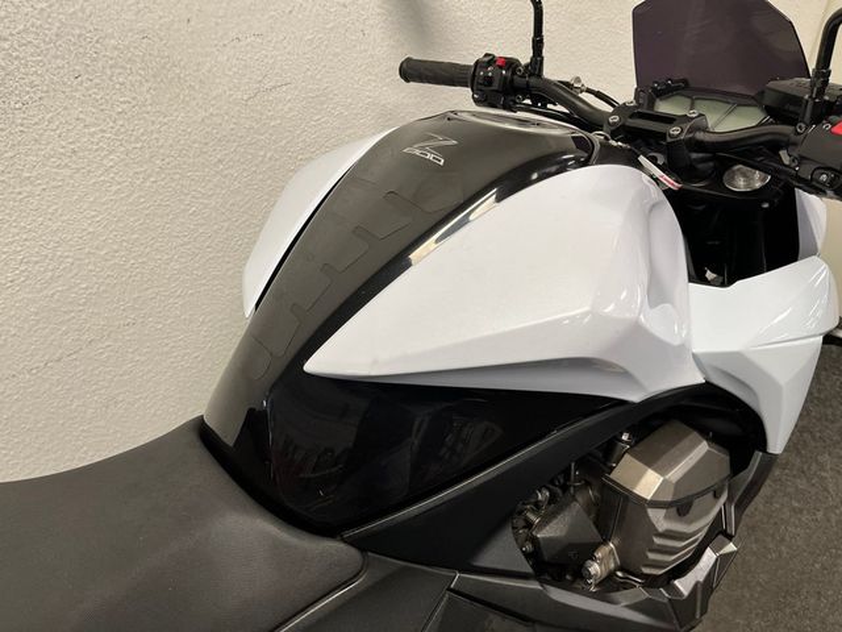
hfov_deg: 67.3
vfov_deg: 53.1
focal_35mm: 26
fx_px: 632
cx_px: 421
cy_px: 316
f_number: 1.6
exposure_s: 1/100
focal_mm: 5.1
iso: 125
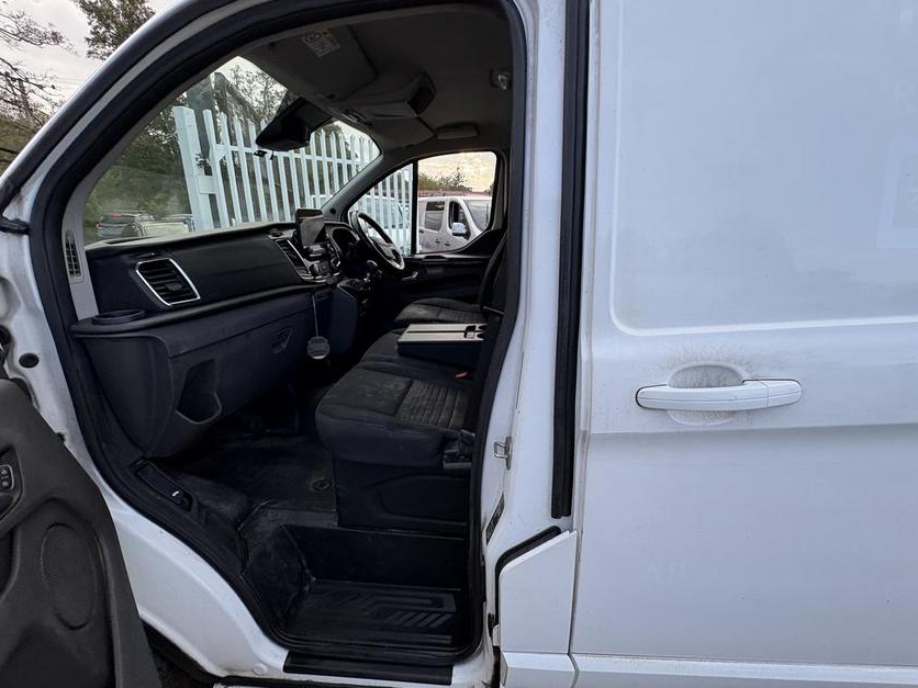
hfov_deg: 98.2
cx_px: 463
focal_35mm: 15
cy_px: 337
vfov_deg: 81.7
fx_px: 398
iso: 40
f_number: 2.2
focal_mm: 2.22
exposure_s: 1/157
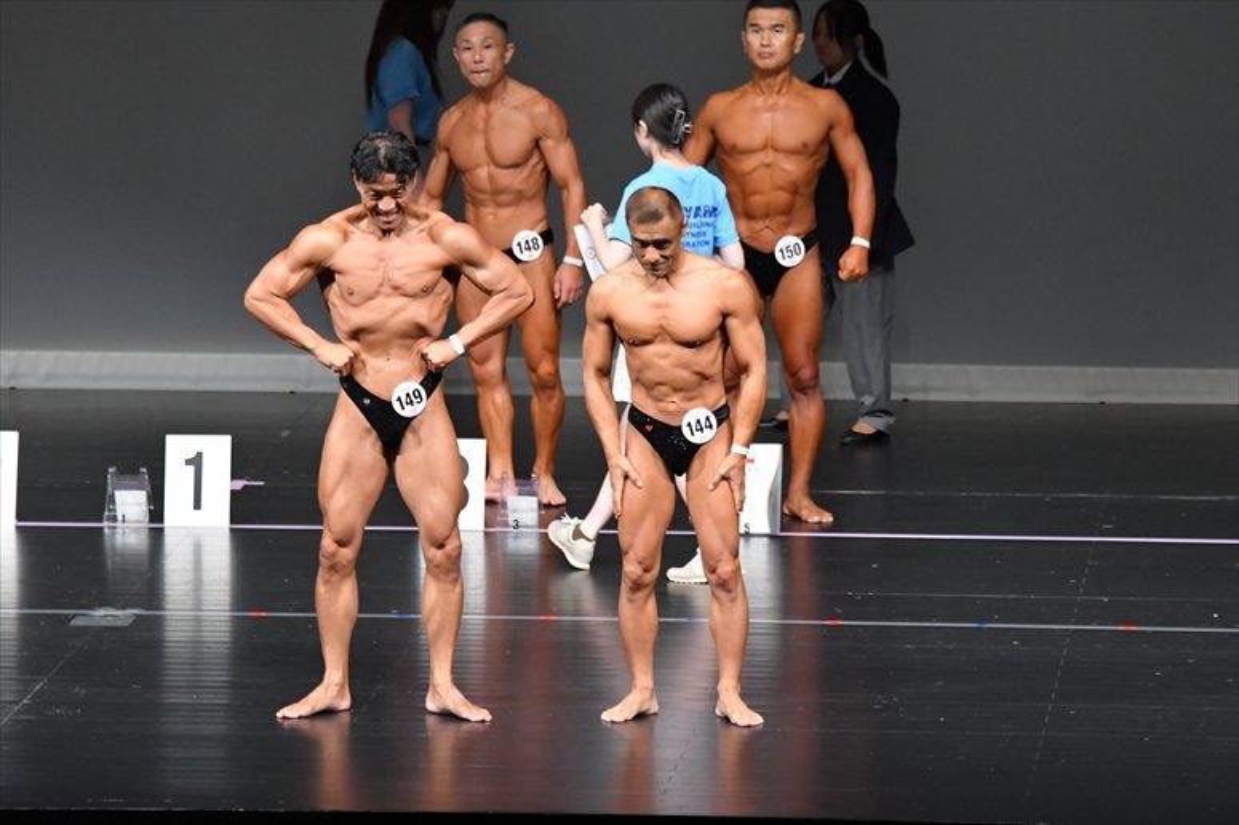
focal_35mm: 270
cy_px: 412
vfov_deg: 5.1
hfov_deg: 7.6
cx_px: 620
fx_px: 9288
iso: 5000
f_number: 5.6
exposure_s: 1/400
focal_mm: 180
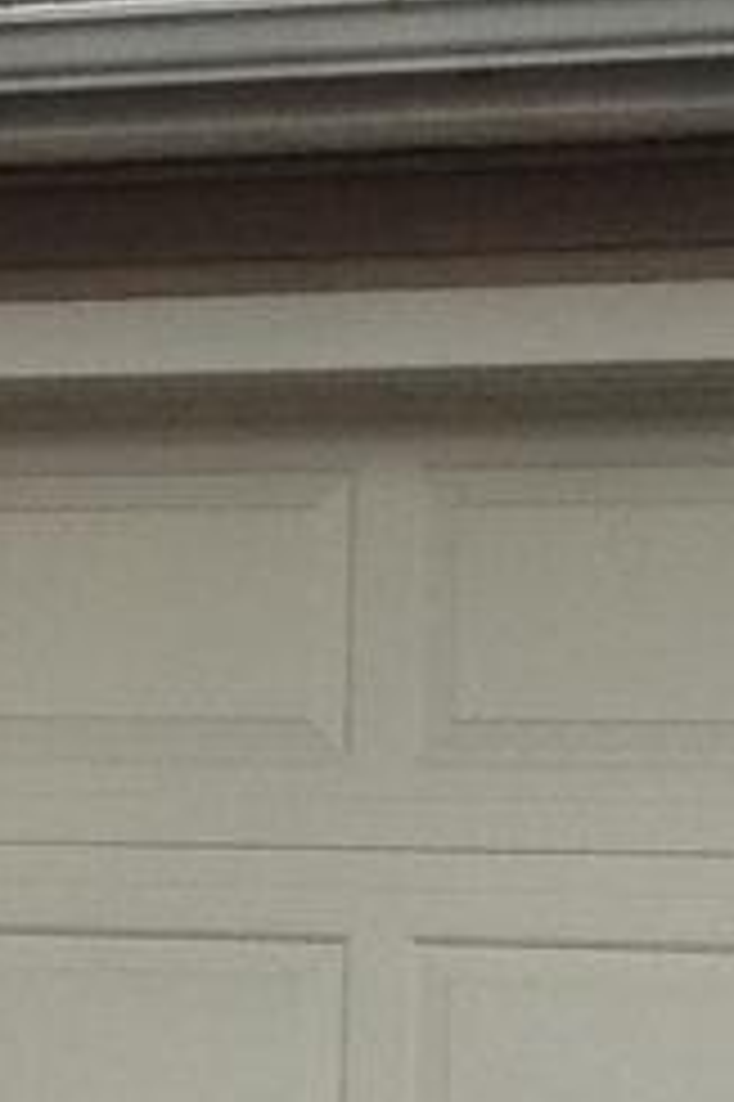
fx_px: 9310
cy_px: 684
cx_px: -2360
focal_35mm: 304
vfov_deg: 6.8
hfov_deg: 4.2
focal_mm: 4.28
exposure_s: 1/484
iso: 50
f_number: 2.4
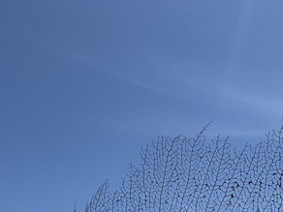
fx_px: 466
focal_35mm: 57
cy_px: 226
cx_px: 144
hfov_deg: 33.8
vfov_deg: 24.2
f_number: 1.8
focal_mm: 4.25
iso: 25
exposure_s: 1/4464
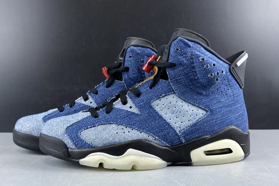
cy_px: 113
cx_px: 130
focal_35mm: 36
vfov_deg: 36.7
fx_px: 279
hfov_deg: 53.1
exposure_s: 1/100
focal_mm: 4.25
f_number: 1.8
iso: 80
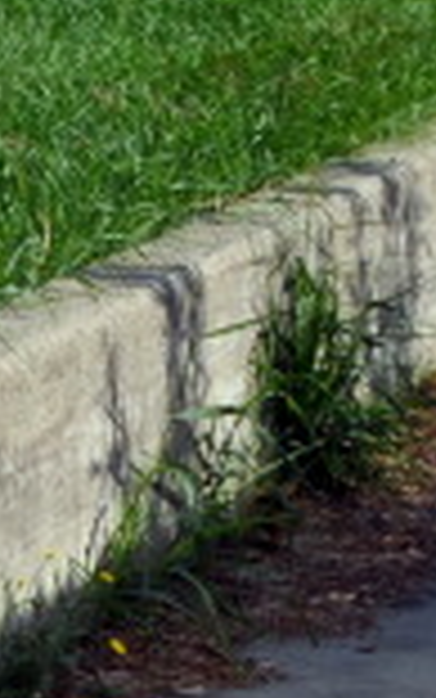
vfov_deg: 10.9
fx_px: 3457
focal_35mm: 182
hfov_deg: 5.7
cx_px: -1564
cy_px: -446
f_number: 10
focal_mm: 18
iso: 200
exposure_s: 1/400
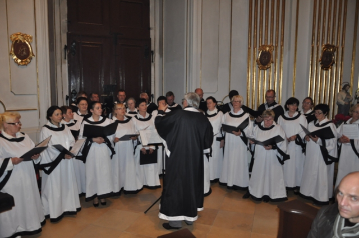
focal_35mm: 27
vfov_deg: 47.8
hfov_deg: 67.4
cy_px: 119
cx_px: 180
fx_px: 269
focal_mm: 18
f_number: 3.5
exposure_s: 1/60
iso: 800
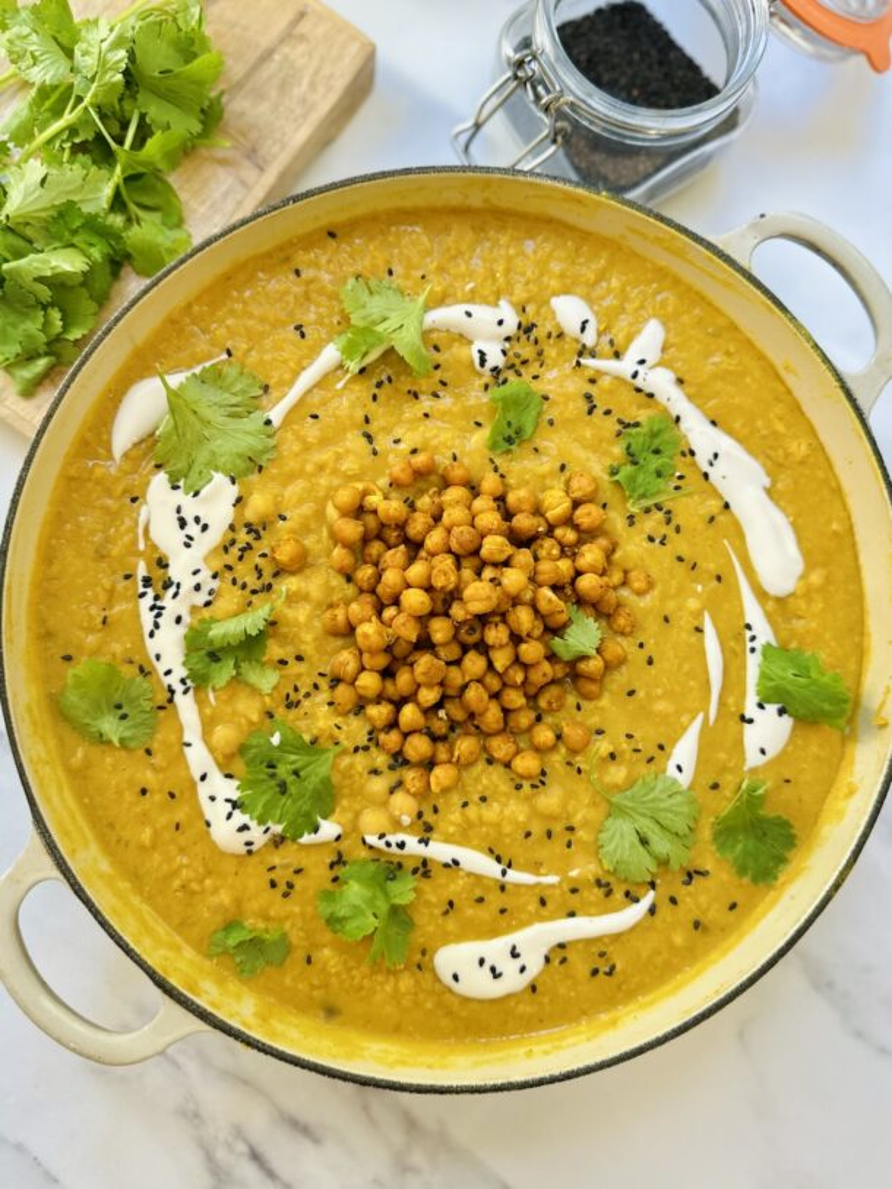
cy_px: 594
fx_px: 824
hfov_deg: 56.8
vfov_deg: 71.6
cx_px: 446
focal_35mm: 24
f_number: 1.78
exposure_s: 1/102
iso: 250
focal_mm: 6.86
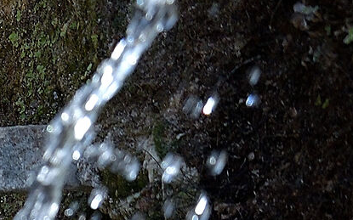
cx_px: -623
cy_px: 644
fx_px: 2721
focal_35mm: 283
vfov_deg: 4.5
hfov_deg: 6.8
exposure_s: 1/500
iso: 400
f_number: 7.1
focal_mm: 32
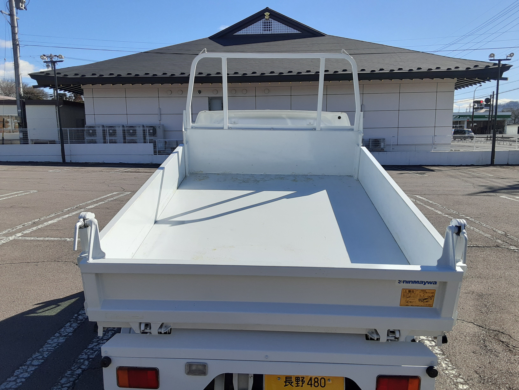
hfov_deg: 65.3
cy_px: 195
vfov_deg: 51.4
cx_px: 260
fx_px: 405
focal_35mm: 27
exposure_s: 1/2639
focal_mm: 2.91
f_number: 1.9
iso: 40
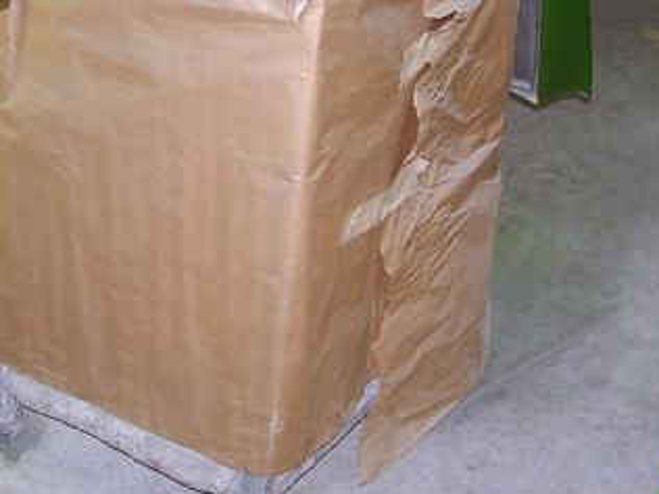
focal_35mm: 77
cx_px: 184
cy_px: 117
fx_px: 1466
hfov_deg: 25.1
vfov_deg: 19.0
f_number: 2.8
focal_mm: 6.3
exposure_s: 1/60
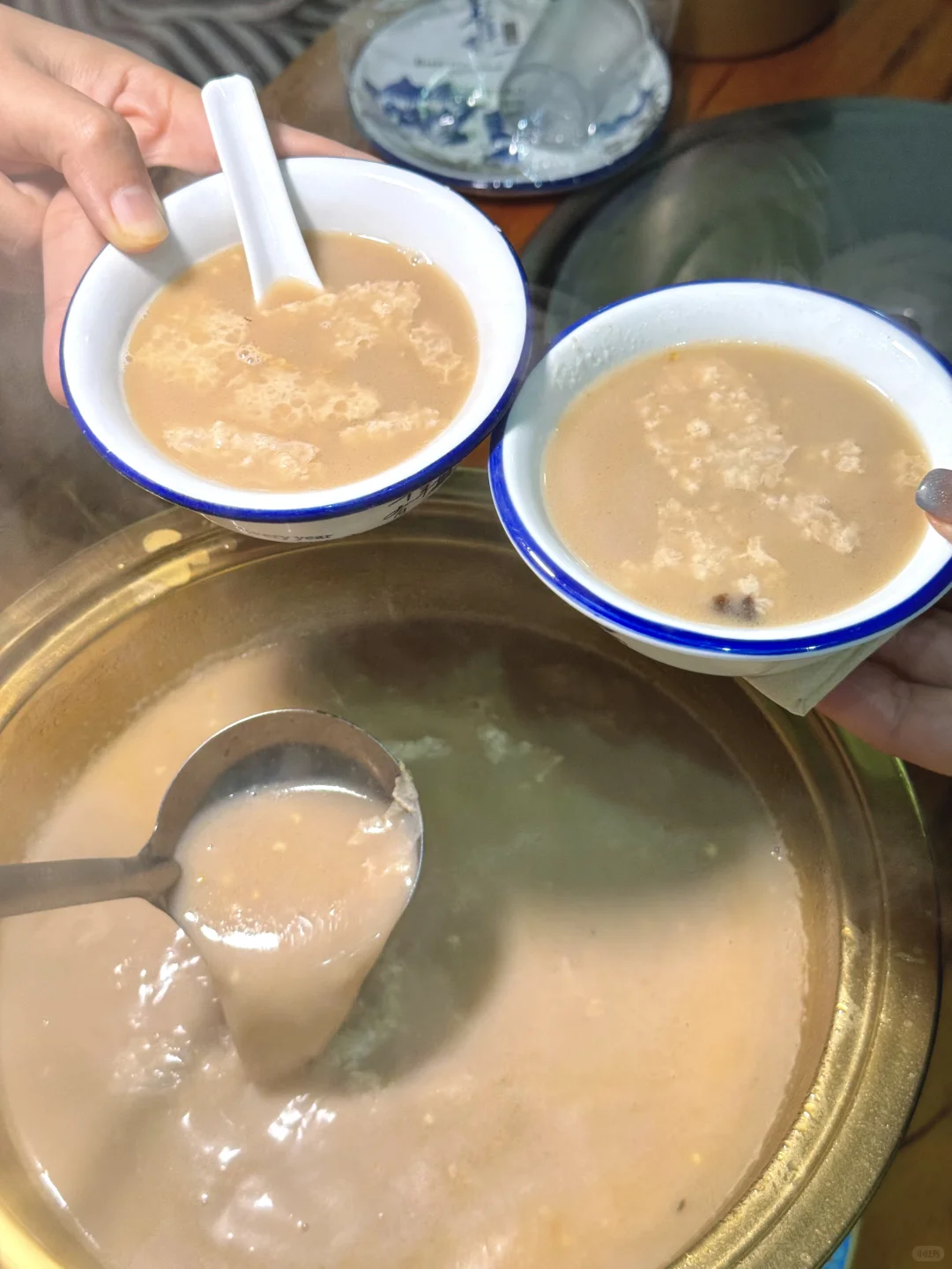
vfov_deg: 39.7
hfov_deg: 30.3
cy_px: 634
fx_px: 1760
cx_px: 476
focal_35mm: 48
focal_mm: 6.76
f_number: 1.78
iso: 80
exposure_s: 1/50
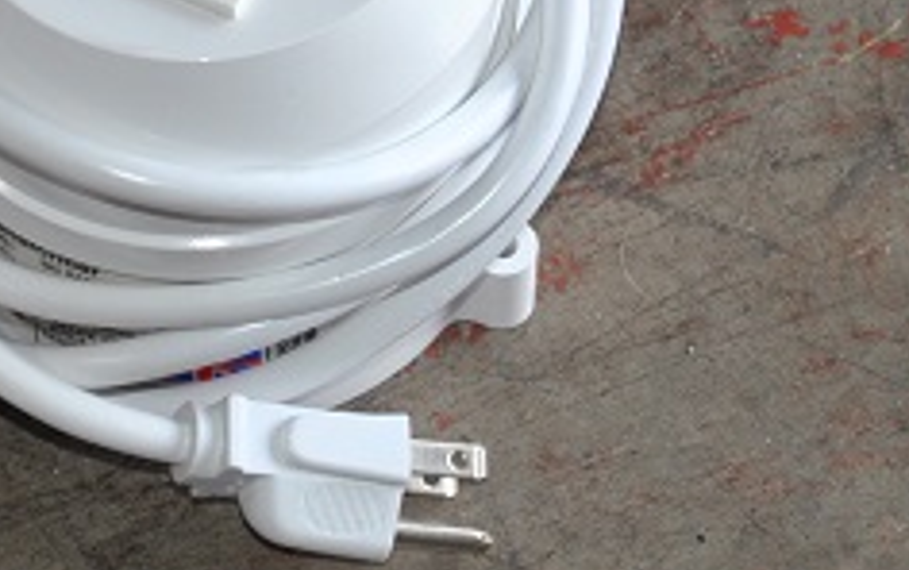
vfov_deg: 6.3
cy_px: 83
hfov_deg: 10.1
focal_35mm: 207
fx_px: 5139
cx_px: 221
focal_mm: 55
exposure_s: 1/60
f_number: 5.6
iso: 200
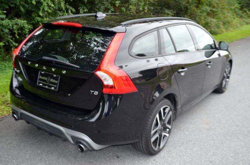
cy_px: 82
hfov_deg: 53.2
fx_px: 250
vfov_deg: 36.7
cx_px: 125
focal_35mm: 36
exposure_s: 1/125
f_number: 4
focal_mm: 24
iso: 200
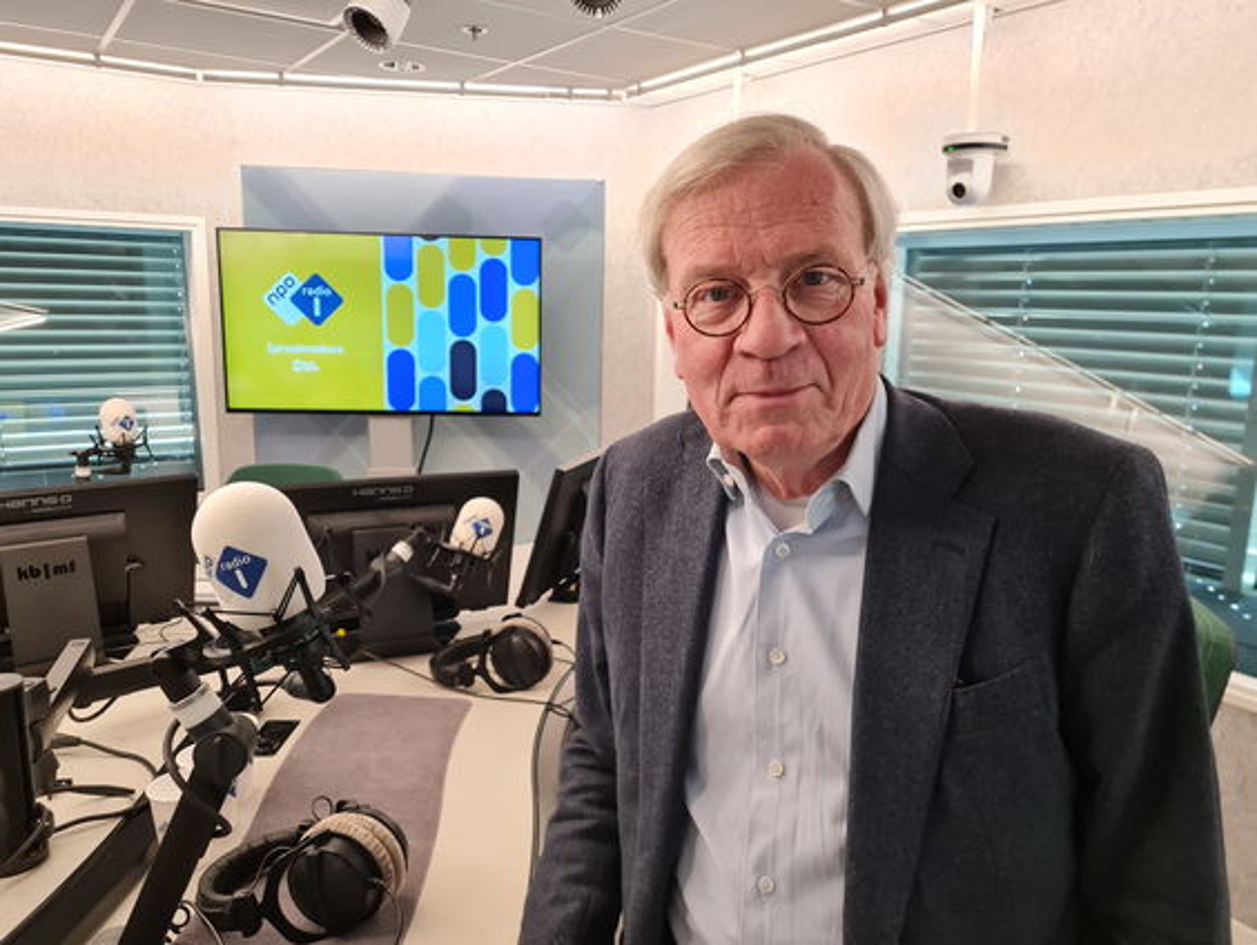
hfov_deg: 67.3
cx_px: 628
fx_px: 945
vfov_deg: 53.1
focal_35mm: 26
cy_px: 472
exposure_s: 1/50
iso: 320
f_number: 1.8
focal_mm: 5.4
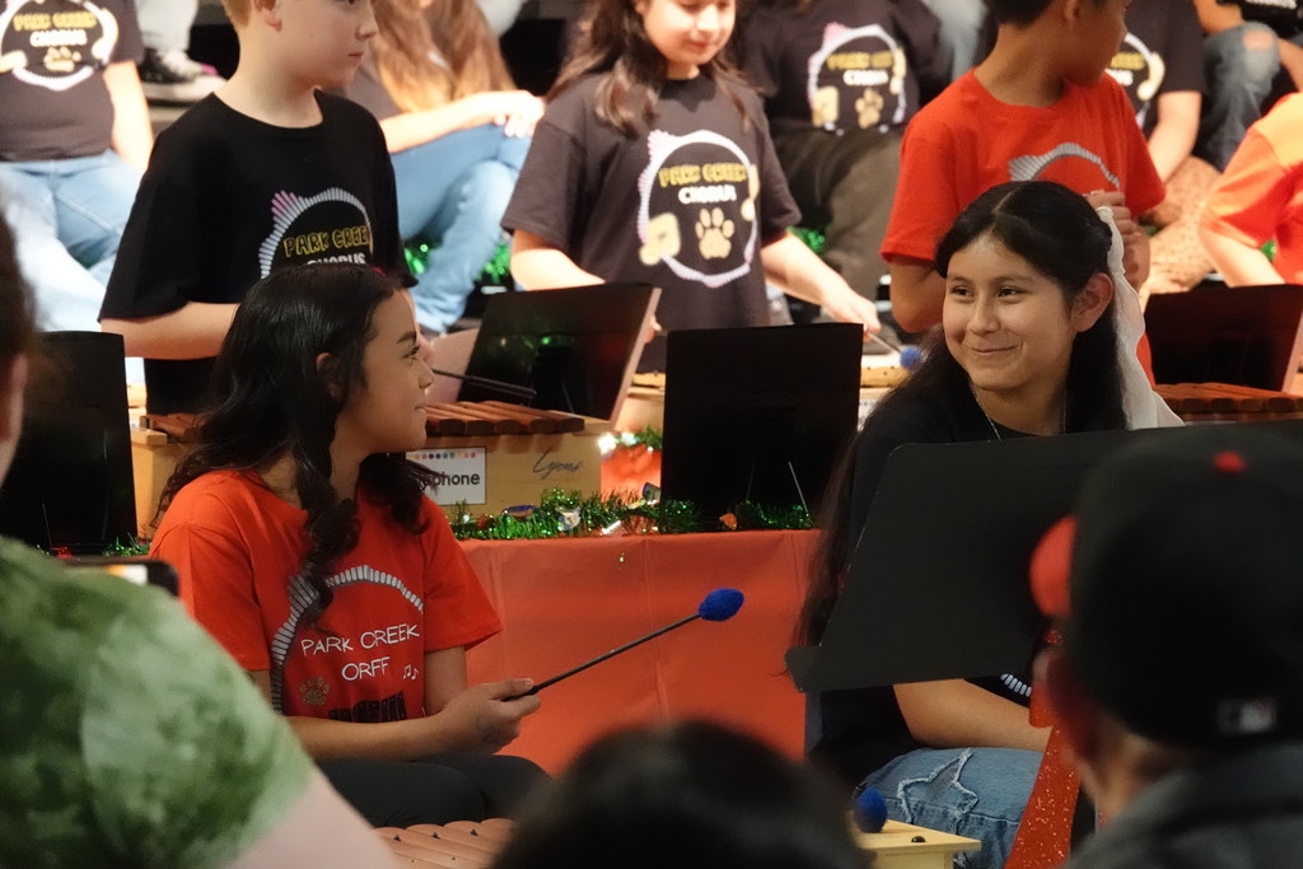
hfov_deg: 9.9
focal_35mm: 207
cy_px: 434
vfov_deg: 6.6
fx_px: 7493
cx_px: 652
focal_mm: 75.77
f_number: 4
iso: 6400
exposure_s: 1/50
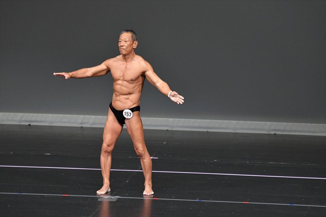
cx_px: 163
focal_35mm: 315
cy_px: 108
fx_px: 2851
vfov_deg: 4.4
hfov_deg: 6.5
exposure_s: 1/400
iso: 4000
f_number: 5.6
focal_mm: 210
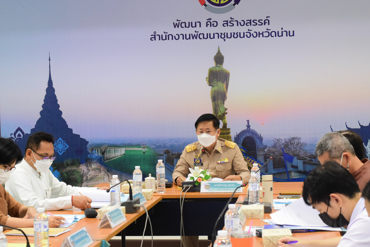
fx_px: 771
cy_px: 124
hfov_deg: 27.0
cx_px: 185
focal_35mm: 75
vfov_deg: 18.2
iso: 3200
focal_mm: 50
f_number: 7.1
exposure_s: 1/100
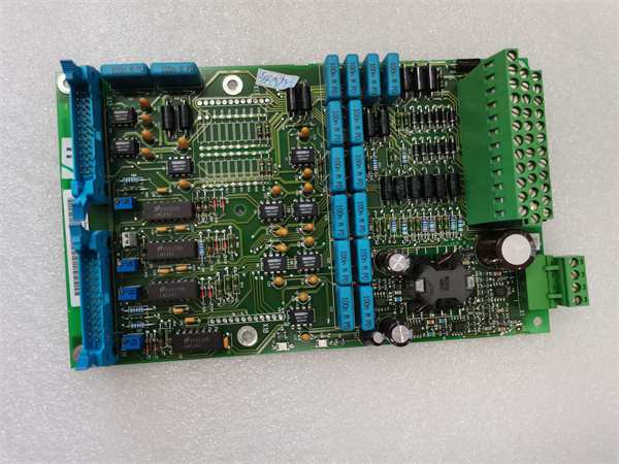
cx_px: 310
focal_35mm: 26
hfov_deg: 67.3
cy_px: 232
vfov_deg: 53.1
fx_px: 465
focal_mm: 5.58
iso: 100
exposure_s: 1/60
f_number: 1.8
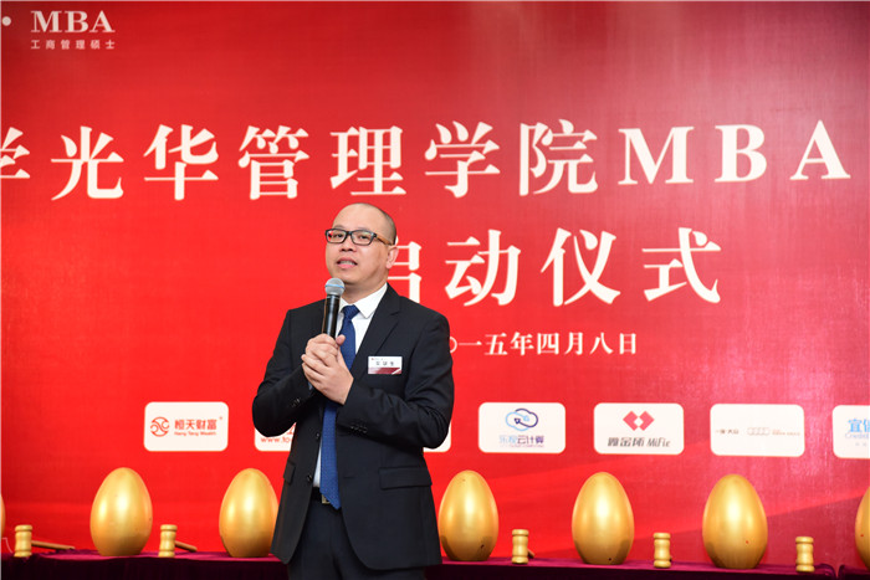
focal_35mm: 85
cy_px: 290
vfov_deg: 16.1
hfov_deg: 23.9
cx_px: 435
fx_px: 2054
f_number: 4
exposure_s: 1/200
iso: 1800
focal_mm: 85
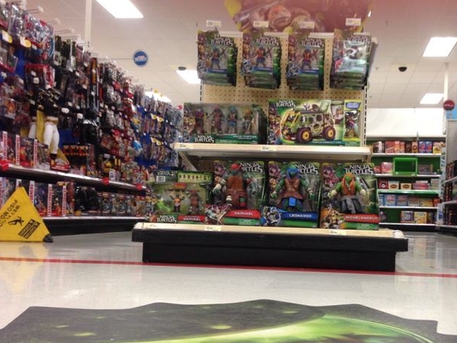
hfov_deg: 43.5
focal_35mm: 43
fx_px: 567
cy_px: 213
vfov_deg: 33.4
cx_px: 290
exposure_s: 1/20
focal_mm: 4.12
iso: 80
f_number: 2.4
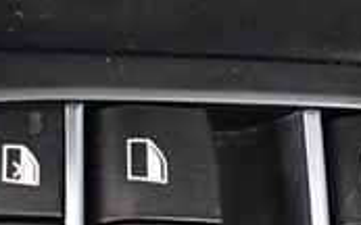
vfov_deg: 9.6
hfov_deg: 15.2
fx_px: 1338
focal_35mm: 136
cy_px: 210
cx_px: 307
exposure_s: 1/60
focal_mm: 18
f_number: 3.5
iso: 7200
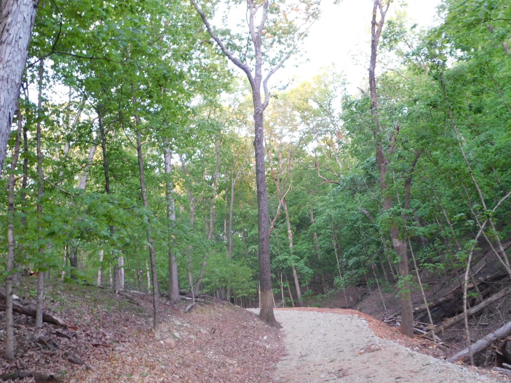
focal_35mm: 30
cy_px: 192
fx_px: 443
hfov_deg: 60.0
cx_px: 256
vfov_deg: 46.8
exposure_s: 1/13
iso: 400
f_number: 3.2
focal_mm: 5.3
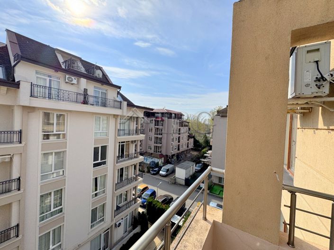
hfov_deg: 102.1
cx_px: 167
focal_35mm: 14
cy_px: 125
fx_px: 135
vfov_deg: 85.6
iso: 50
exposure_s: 1/3390
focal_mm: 2.22
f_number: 2.2
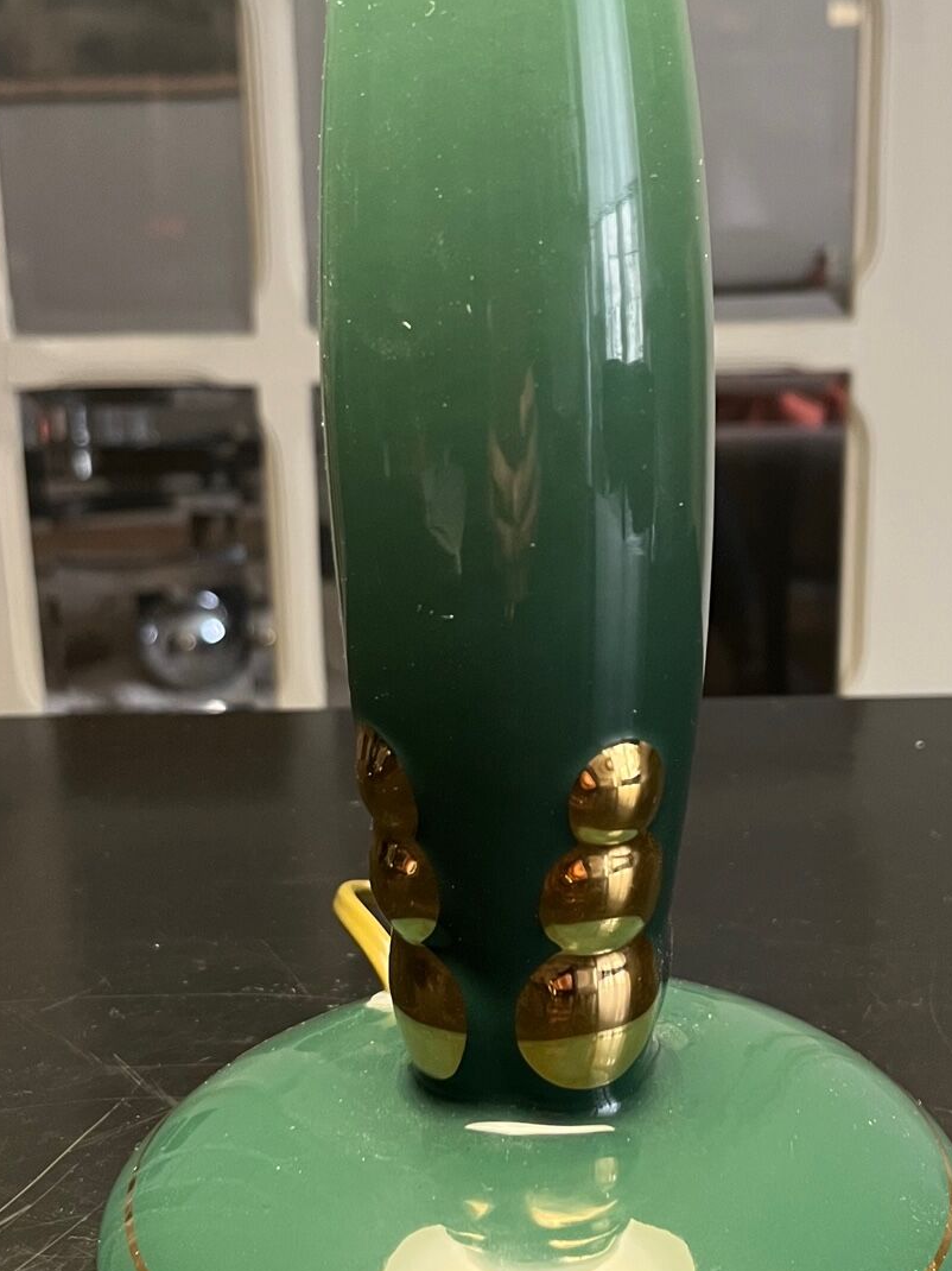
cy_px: 603
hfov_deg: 29.6
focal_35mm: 49
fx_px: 1797
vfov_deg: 38.9
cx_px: 544
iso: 200
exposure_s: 1/50
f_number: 1.6
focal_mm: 5.1
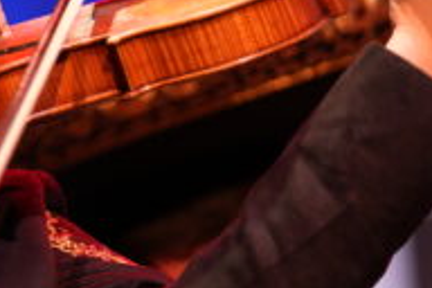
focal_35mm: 449
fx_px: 5386
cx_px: -40
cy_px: -16
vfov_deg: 3.1
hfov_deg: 4.6
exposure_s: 1/50
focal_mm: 143.6
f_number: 2.8
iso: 400
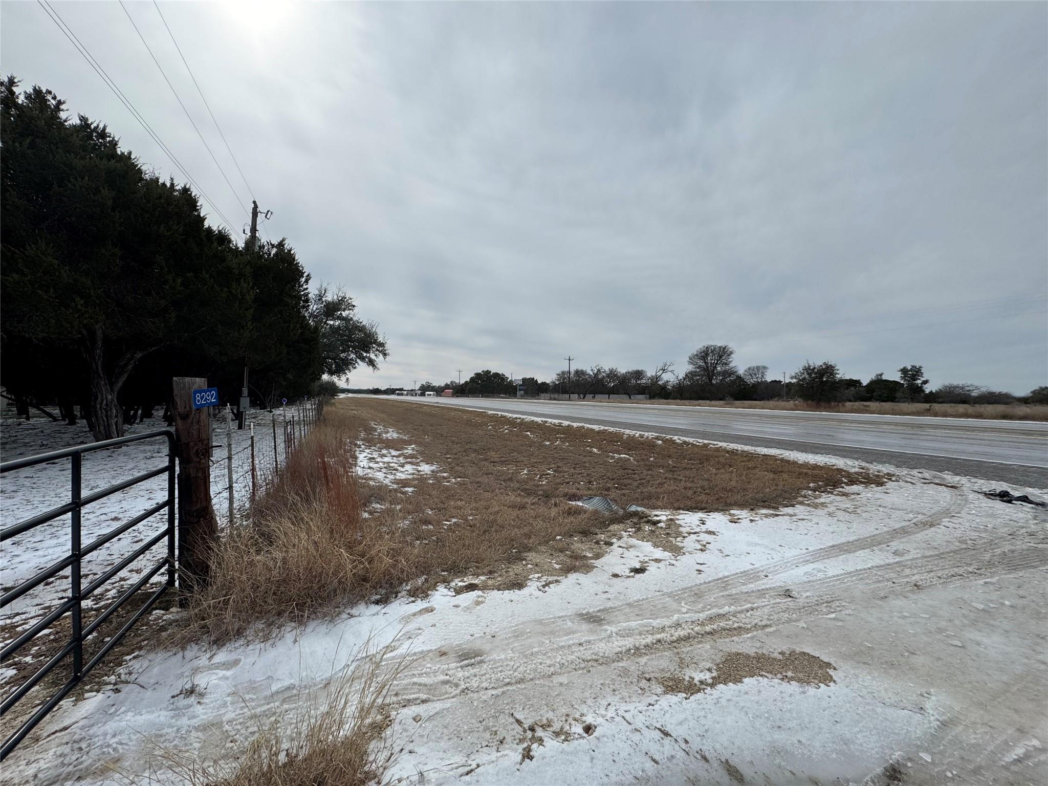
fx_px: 424
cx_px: 524
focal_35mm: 14
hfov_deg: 102.1
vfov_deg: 85.7
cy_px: 393
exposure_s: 1/3906
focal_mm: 2.22
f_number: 2.2
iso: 50
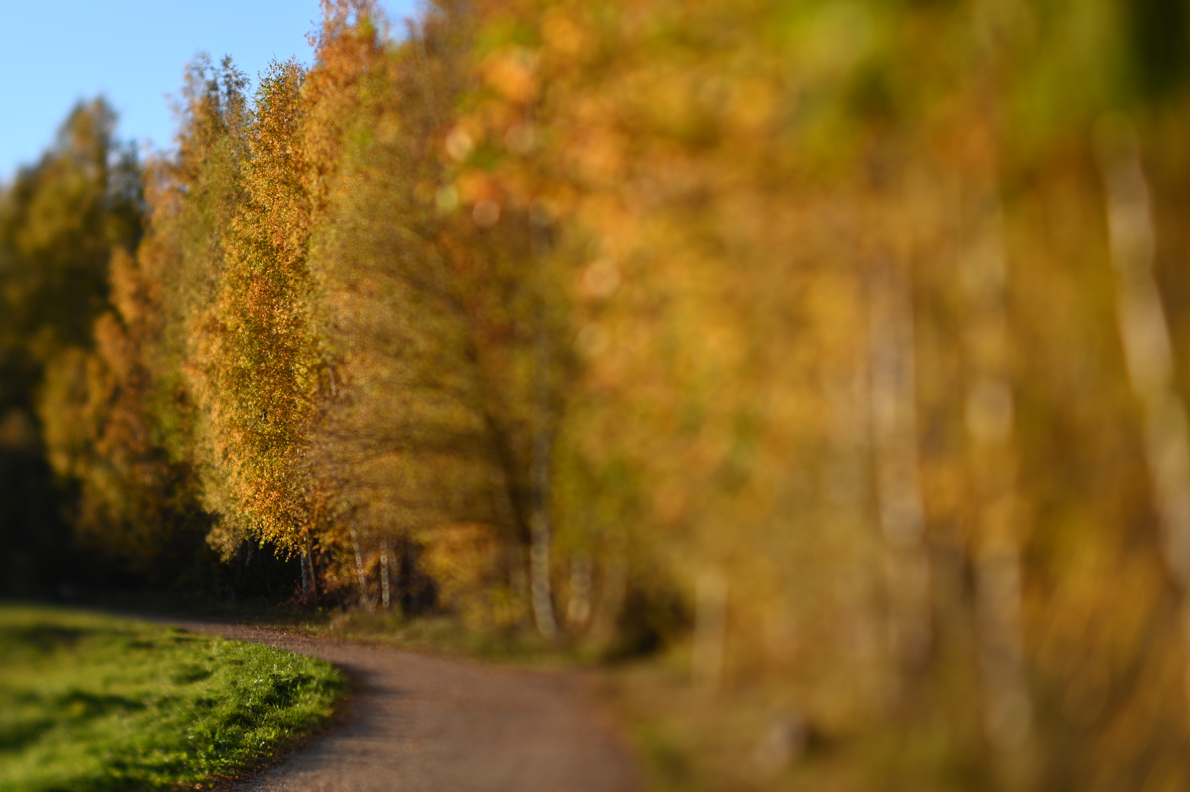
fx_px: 2576
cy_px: 320
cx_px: 315
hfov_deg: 25.7
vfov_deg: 17.5
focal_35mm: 78
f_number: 1.4
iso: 100
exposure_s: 1/1600
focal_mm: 50
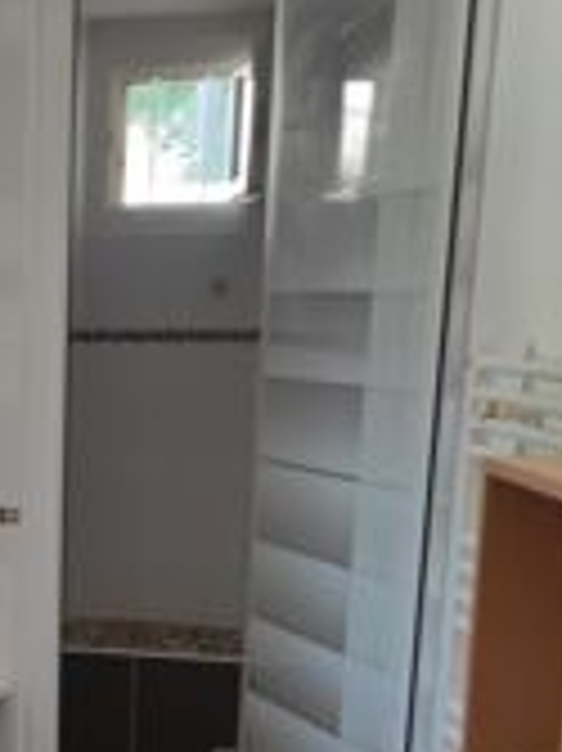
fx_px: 1387
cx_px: -90
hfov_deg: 21.5
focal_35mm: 64
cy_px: 662
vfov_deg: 29.2
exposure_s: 1/50
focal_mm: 5.43
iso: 103
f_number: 1.89
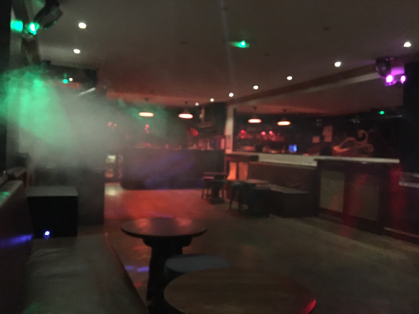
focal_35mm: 29
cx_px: 210
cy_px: 157
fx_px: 351
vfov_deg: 48.2
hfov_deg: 61.7
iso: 1000
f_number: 2.2
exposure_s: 1/17
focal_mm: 4.15
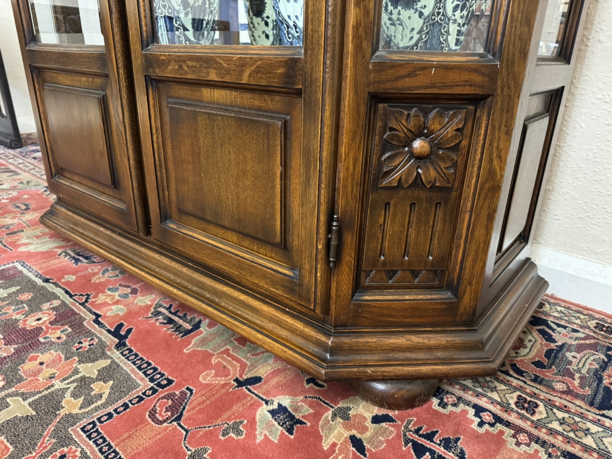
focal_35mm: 24
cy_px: 230
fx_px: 424
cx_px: 306
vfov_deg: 56.8
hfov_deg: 71.6
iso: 800
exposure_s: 1/33
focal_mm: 6.76
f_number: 1.78
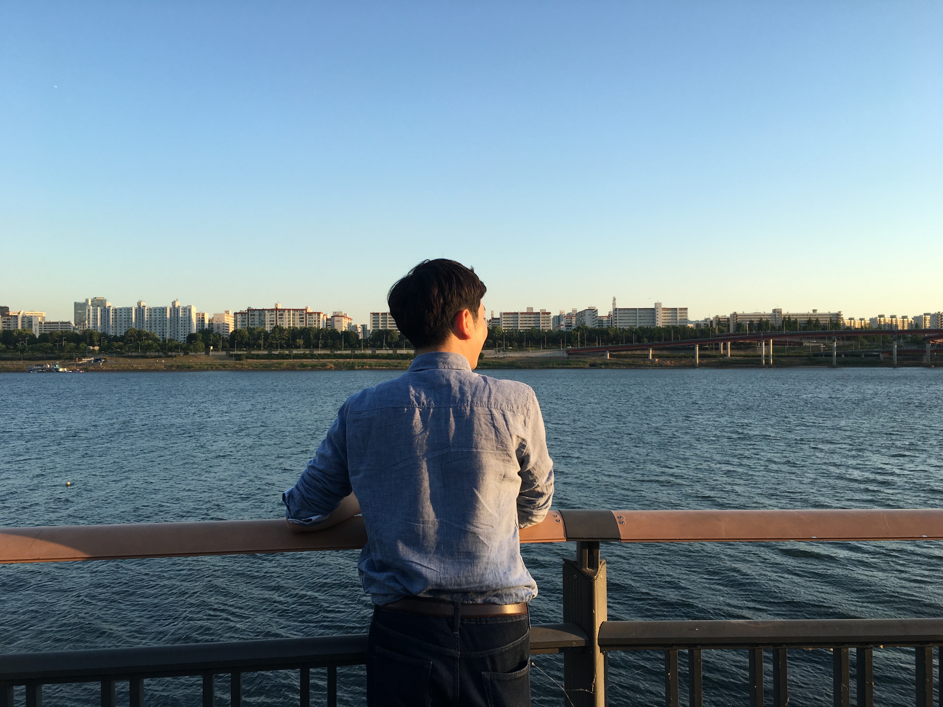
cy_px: 354
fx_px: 790
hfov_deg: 61.7
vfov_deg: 48.2
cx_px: 472
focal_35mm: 29
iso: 25
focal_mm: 4.15
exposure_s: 1/475
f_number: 2.2
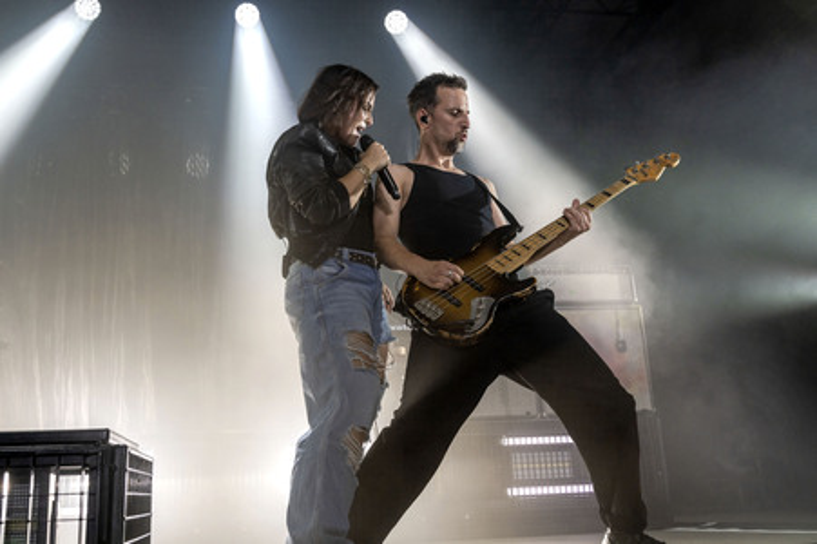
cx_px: 408
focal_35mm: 34
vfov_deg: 38.8
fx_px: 771
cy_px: 272
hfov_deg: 55.8
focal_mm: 34
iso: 2000
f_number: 8
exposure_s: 1/320
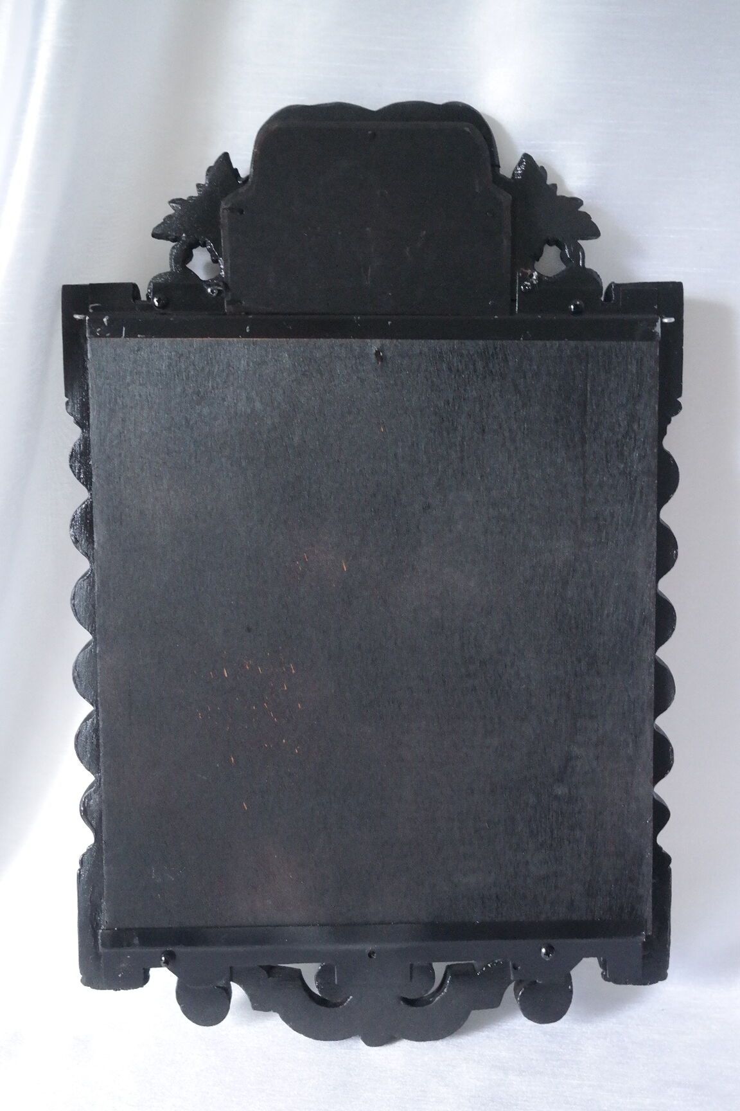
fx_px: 1326
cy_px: 556
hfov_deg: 31.2
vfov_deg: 45.4
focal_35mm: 43
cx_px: 370
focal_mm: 28
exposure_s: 1/30
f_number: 5.6
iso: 3200
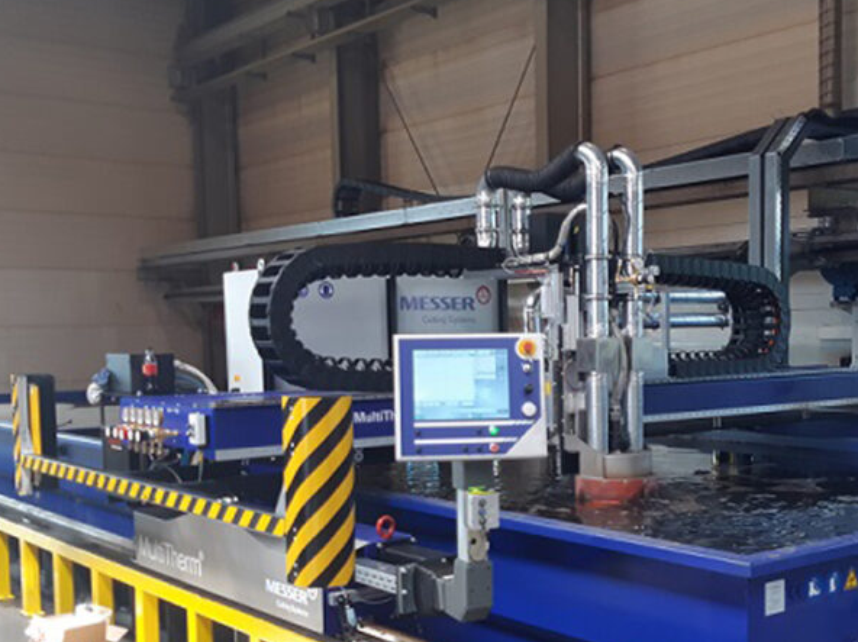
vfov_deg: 31.9
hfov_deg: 41.6
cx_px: 561
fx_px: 1114
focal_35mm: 45
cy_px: 430
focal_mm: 3.93
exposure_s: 1/50
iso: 40
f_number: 1.7
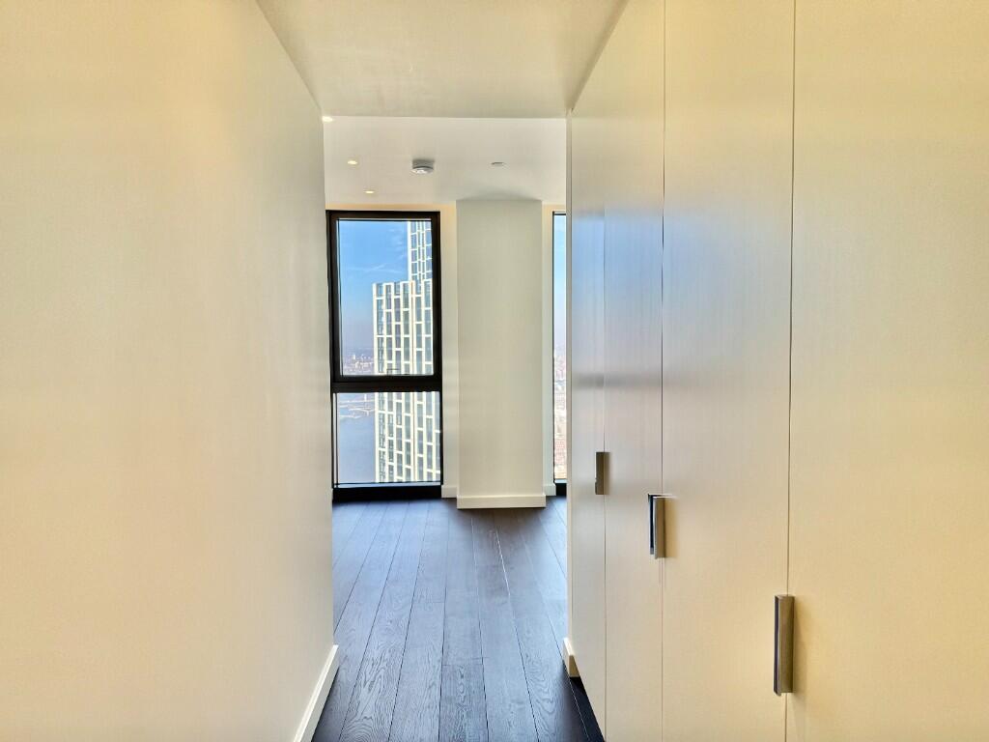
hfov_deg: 71.6
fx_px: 686
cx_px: 494
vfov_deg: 56.8
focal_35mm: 24
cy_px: 371
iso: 80
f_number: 1.78
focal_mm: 6.76
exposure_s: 1/402
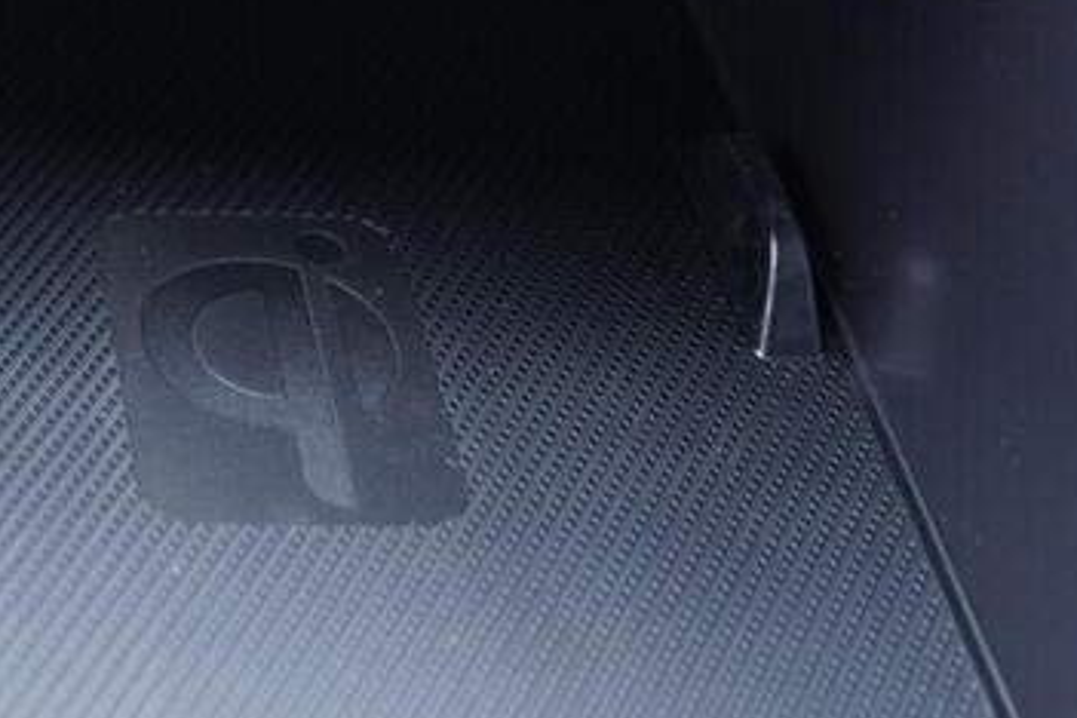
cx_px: -301
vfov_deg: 13.0
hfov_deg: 18.2
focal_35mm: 105
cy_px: 170
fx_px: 3141
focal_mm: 24
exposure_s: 1/40
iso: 640
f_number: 2.8
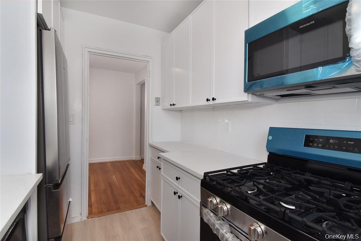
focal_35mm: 16
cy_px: 120
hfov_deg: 95.0
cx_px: 180
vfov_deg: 72.0
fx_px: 165
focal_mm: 11
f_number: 11
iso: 500
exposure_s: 1/60
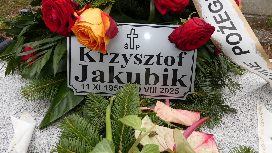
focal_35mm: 27
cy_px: 73
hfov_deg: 69.8
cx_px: 133
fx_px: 195
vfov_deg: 42.9
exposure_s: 1/60
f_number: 3.3
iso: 80
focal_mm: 4.3
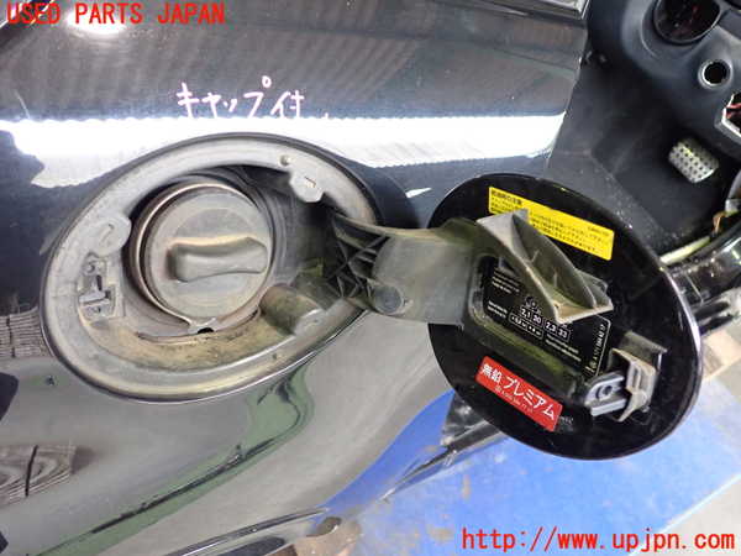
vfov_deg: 46.8
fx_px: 642
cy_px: 278
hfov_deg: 60.0
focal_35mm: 30
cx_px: 370
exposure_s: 1/60
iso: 1000
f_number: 2.3
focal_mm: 5.4
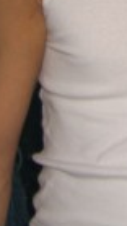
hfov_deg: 6.6
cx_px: 220
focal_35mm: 179
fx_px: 1074
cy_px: -88
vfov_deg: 11.6
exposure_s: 1/60
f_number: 2.8
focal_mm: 7.9
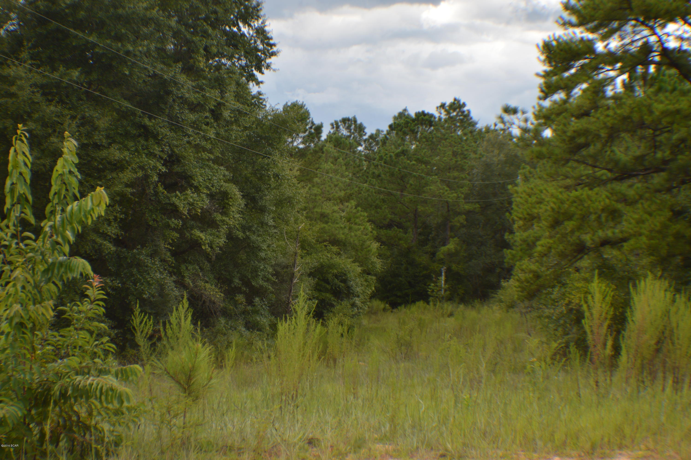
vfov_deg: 16.5
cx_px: 346
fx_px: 1582
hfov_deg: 24.6
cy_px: 230
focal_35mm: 82
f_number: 5.6
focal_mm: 55
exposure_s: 1/160
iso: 100
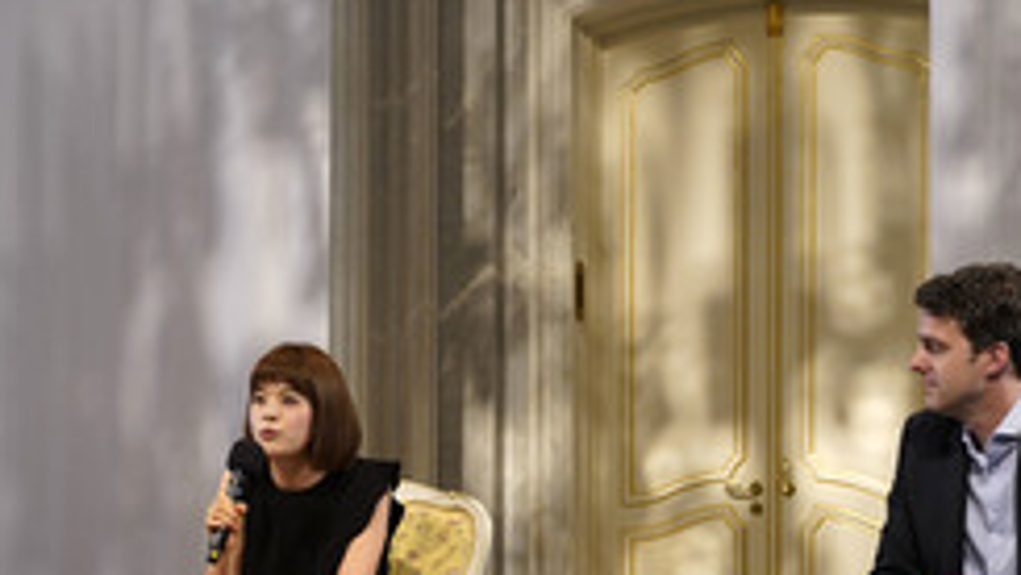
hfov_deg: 28.1
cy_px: 496
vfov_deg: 16.0
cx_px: 356
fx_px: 2031
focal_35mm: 75
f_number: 5
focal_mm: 39
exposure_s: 1/100
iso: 1600
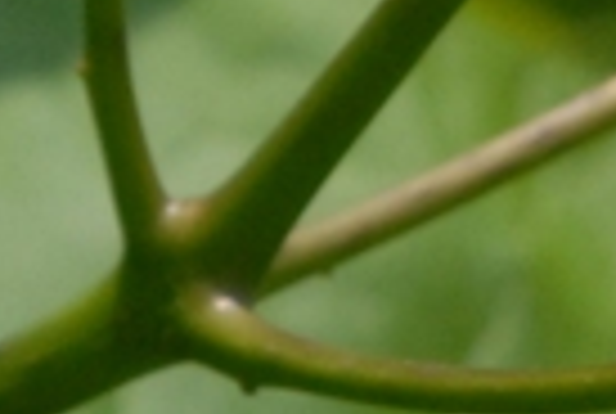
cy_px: -268
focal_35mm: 950
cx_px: 850
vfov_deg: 1.5
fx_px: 16286
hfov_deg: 2.2
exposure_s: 1/400
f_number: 10
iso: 400
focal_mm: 85
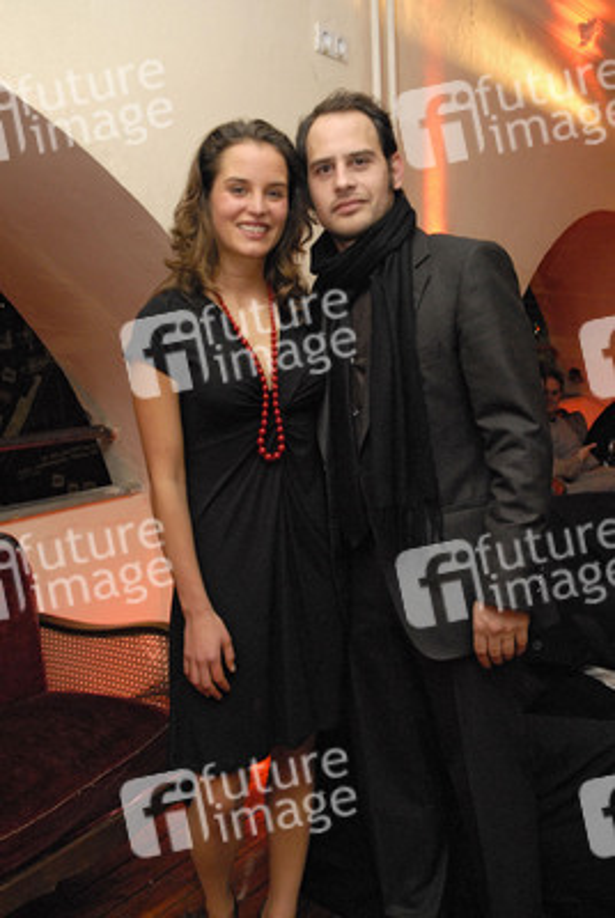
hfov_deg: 40.1
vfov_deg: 57.2
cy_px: 459
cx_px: 308
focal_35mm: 33
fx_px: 843
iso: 1600
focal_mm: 22
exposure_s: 1/40
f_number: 4.5
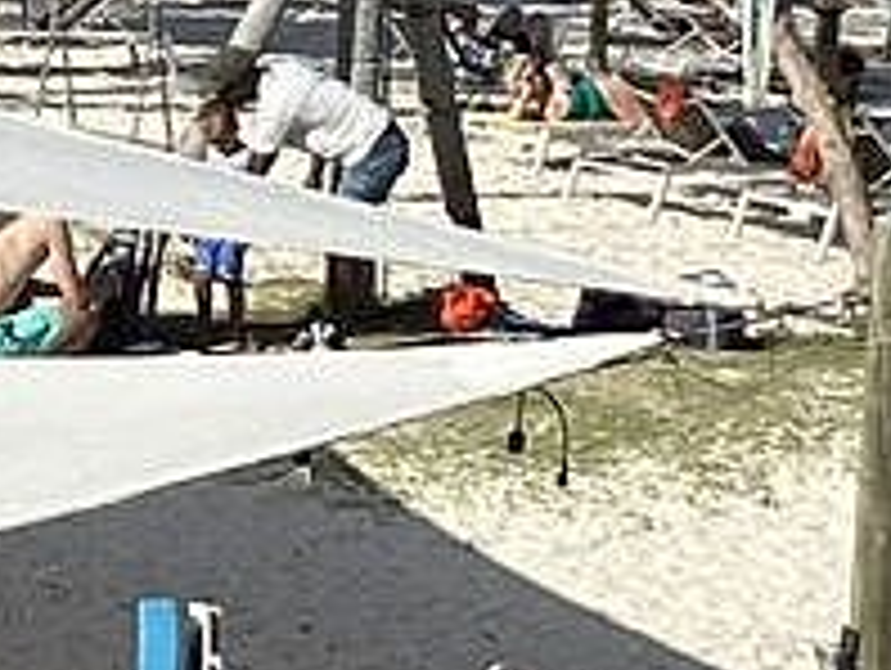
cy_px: 357
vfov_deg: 7.0
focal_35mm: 212
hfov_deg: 9.3
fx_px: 5463
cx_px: 27
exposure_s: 1/3247
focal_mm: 3.99
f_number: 1.8
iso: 32
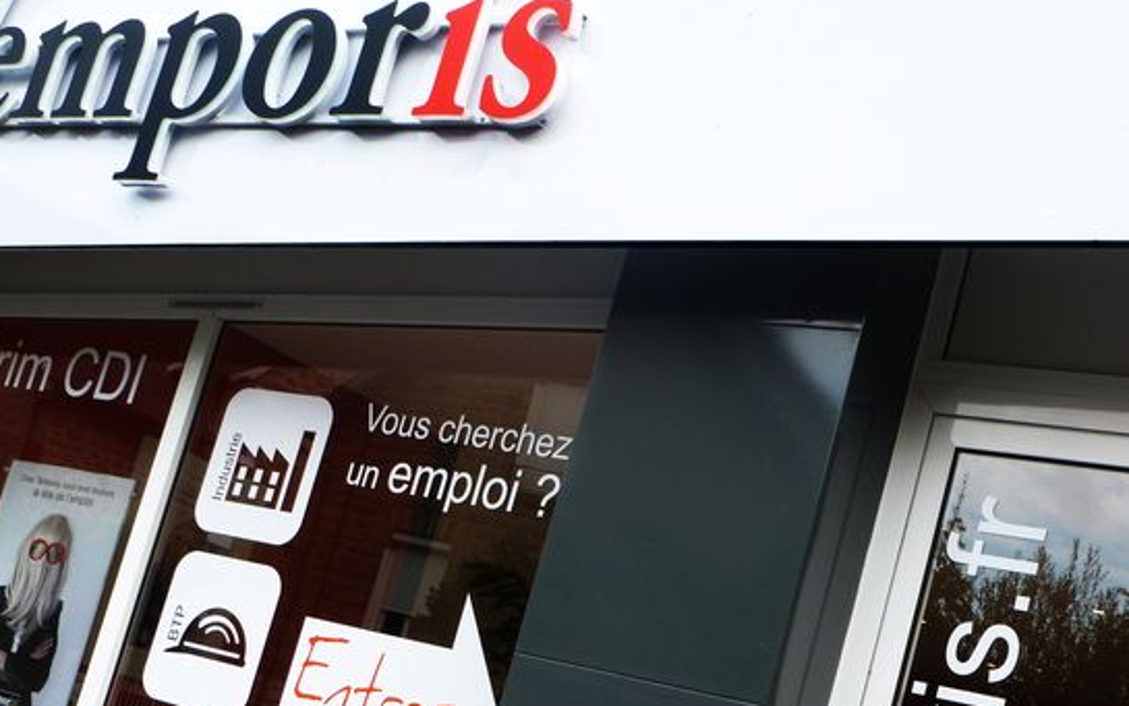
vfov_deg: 22.8
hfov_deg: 36.2
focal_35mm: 56
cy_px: 563
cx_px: 624
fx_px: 1724
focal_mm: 6.4
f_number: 3.7
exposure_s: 1/125
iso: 100
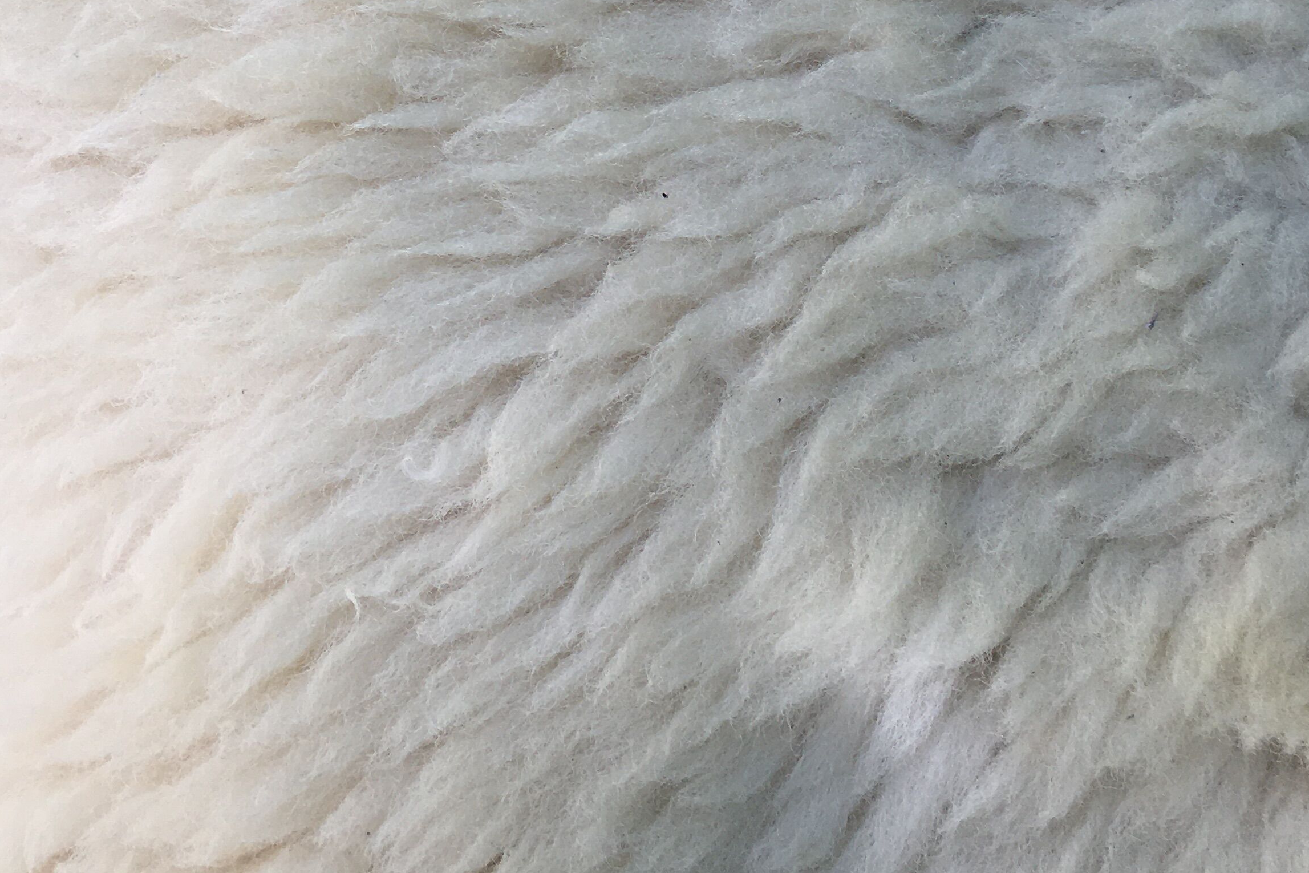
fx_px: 1927
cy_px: -21
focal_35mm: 53
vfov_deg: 24.3
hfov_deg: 37.5
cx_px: 624
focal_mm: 4.15
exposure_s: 1/336
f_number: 2.2
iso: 25
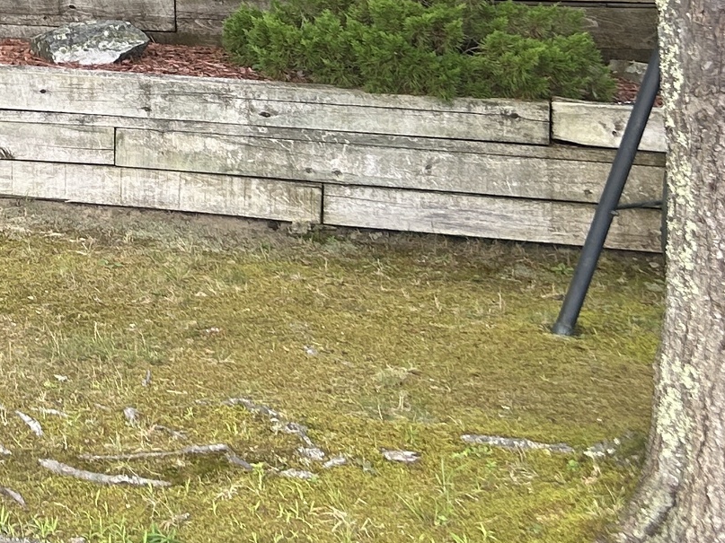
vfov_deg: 14.0
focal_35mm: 99
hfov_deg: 18.0
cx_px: -305
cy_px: -259
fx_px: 2073
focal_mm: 5.7
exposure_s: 1/182
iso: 40
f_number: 1.5
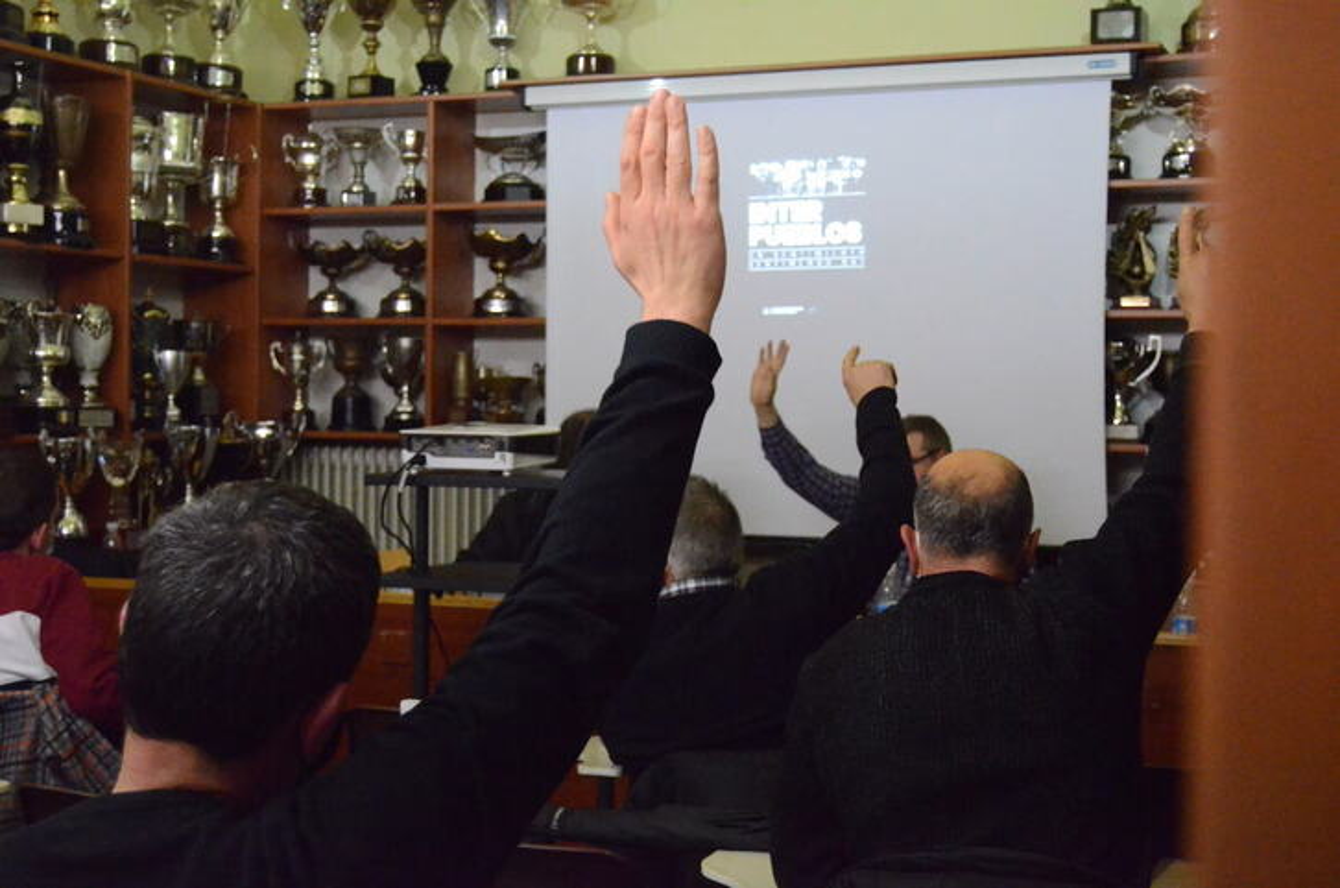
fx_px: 1950
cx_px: 670
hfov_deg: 37.9
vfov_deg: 25.6
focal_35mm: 52
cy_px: 444
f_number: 5
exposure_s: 1/500
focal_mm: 35
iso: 10000
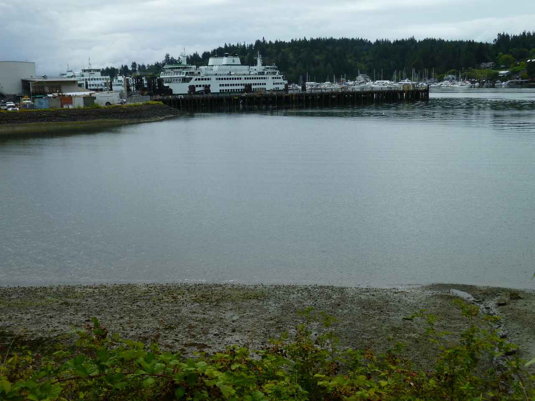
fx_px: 587
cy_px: 200
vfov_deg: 37.7
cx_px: 268
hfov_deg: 49.0
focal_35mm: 38
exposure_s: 1/500
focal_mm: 6.7
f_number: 3.9
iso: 80
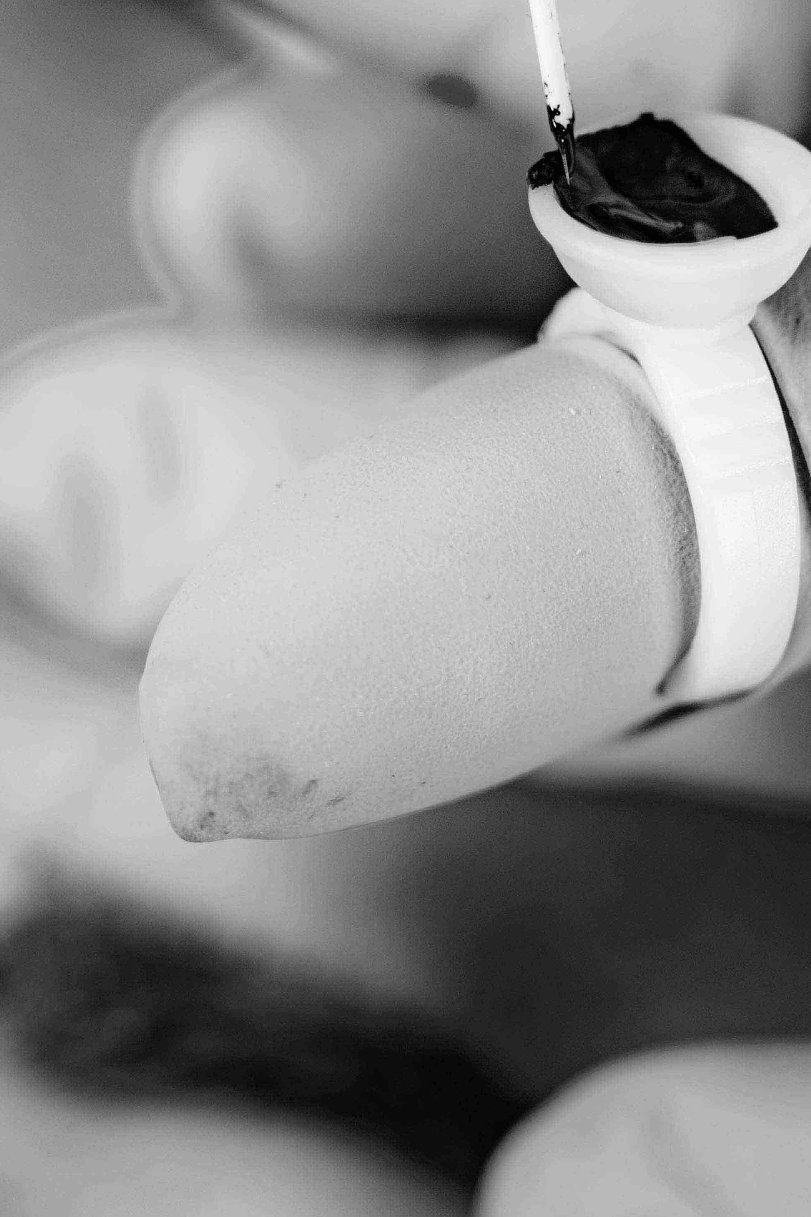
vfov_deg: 7.0
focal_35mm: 296
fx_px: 10004
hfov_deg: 4.6
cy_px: 371
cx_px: 132
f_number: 4
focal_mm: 105
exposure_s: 1/200
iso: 100
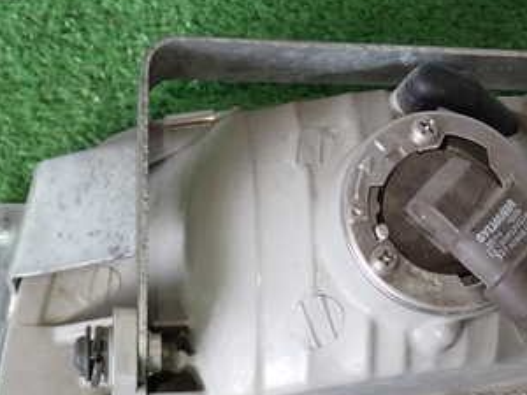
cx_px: 381
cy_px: 274
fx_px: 1157
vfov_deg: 19.3
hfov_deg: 25.4
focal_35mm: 76
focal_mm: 6.83
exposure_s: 1/40
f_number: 2.7
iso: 200
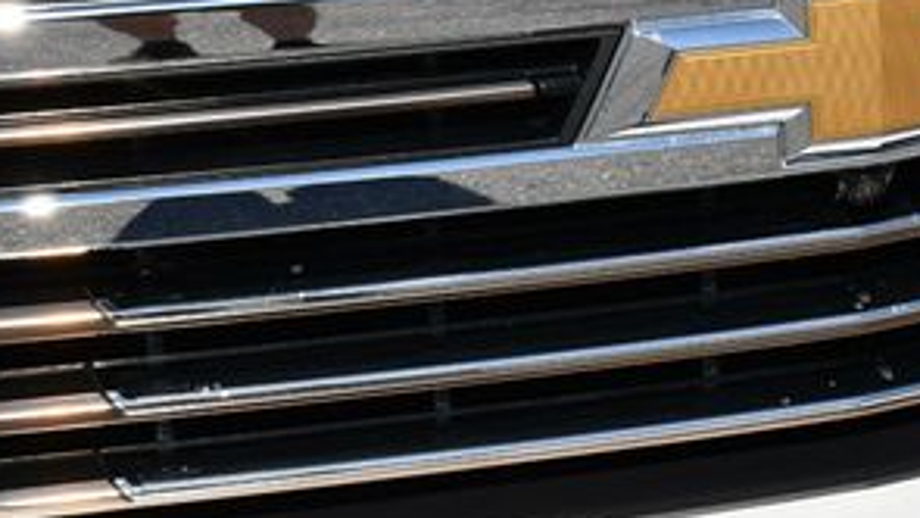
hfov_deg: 13.3
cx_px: 961
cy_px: 6
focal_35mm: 159
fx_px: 3879
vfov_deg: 7.6
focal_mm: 35
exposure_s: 1/320
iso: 100
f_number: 9
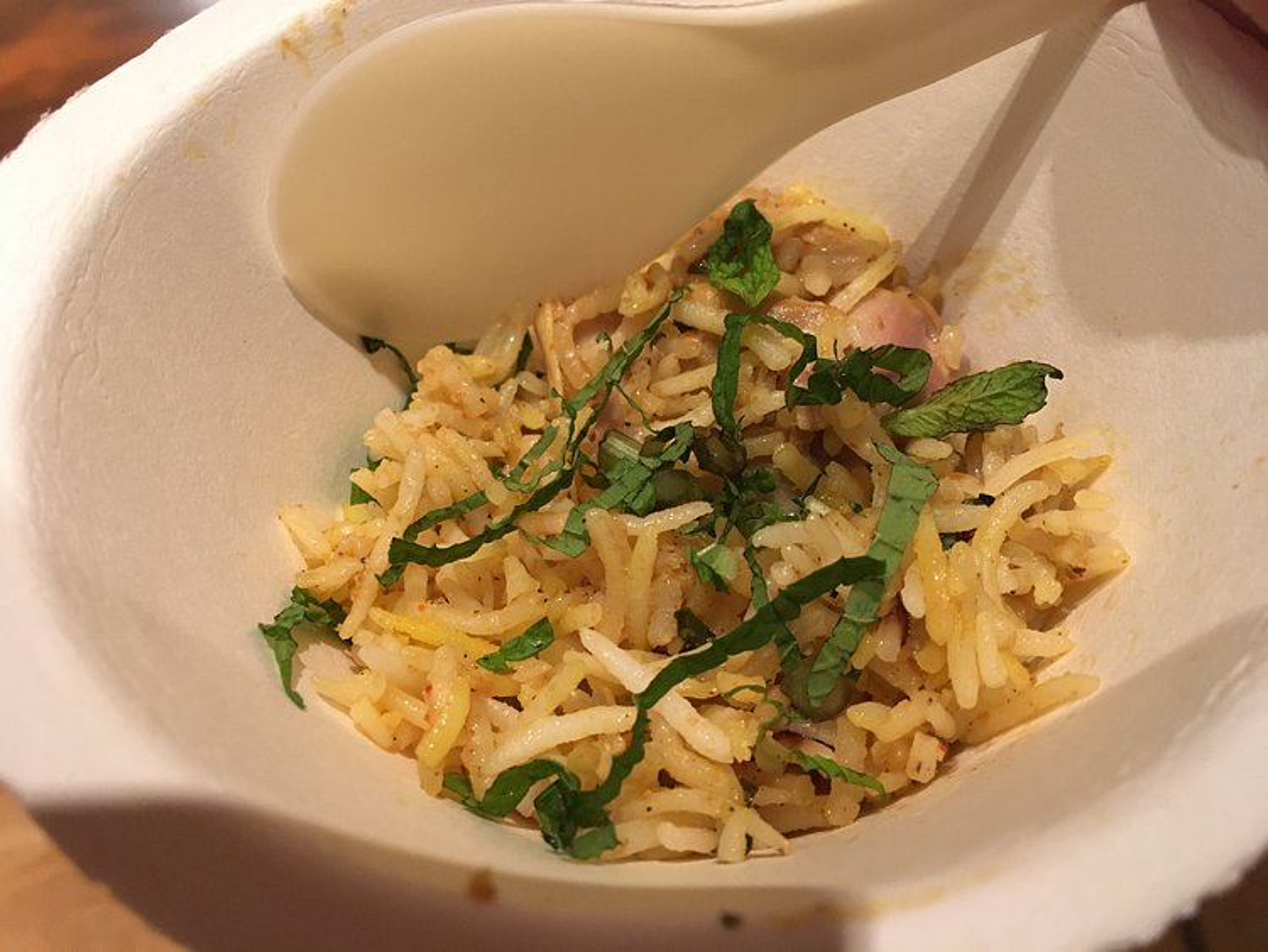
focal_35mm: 29
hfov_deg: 61.6
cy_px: 476
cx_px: 634
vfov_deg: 48.3
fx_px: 1063
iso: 200
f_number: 2.2
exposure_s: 1/24
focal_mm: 4.15
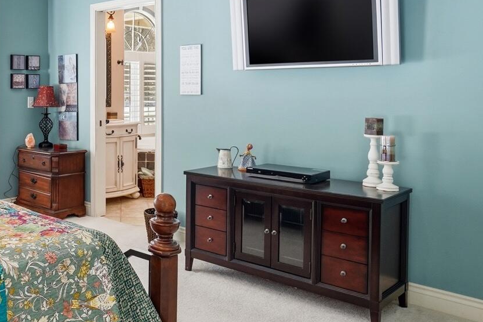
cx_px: 56
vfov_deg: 36.4
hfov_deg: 48.1
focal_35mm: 36
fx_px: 483
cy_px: 102
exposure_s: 1/1000
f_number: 4
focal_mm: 10
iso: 100
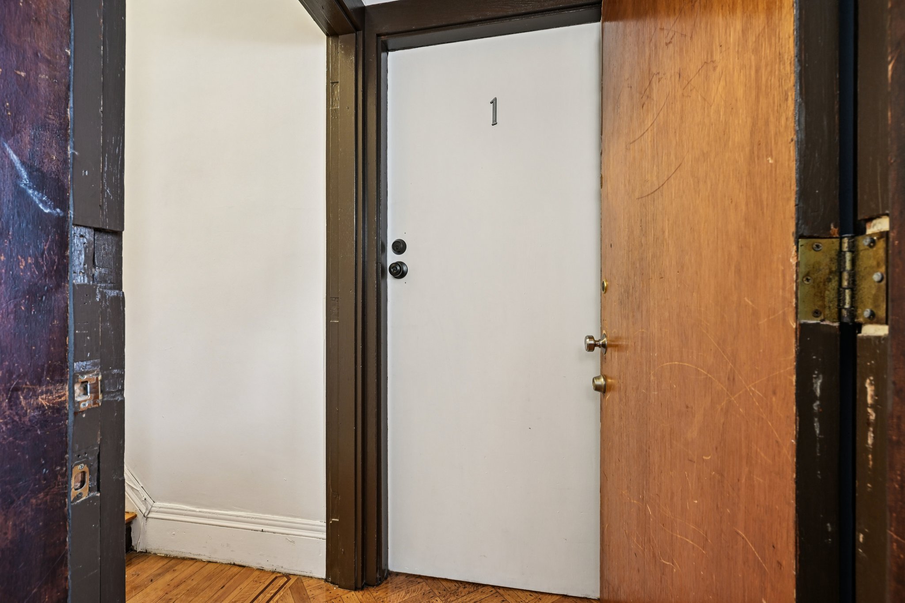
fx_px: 402
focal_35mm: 16
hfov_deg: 96.7
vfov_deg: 73.7
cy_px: 302
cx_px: 452
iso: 400
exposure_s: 1
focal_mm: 16
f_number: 8
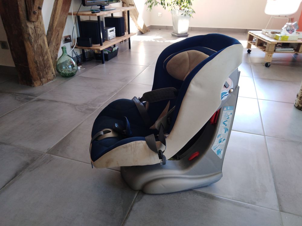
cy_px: 113
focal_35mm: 26
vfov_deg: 53.1
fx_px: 227
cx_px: 151
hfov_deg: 67.3
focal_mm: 3.46
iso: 110
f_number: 2.2
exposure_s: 1/40
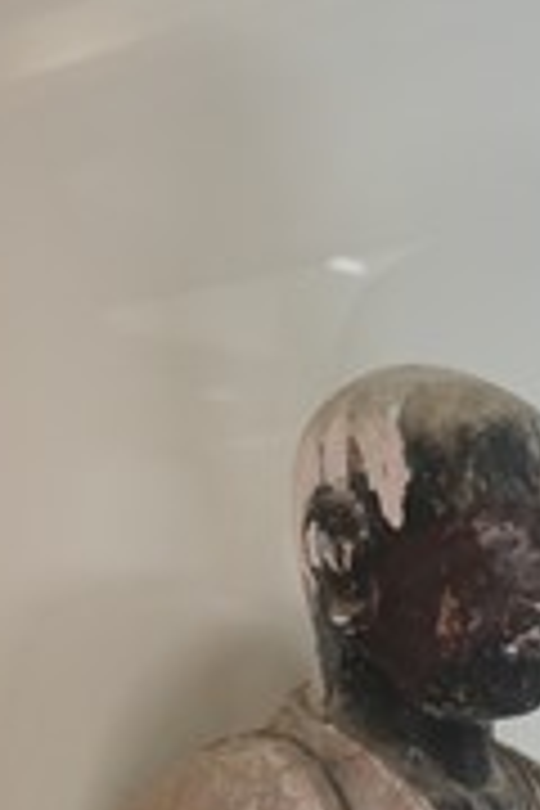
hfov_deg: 13.5
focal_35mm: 100
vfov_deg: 19.6
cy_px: 868
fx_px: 2250
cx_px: 536
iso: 1250
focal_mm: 45
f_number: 4
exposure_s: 1/160
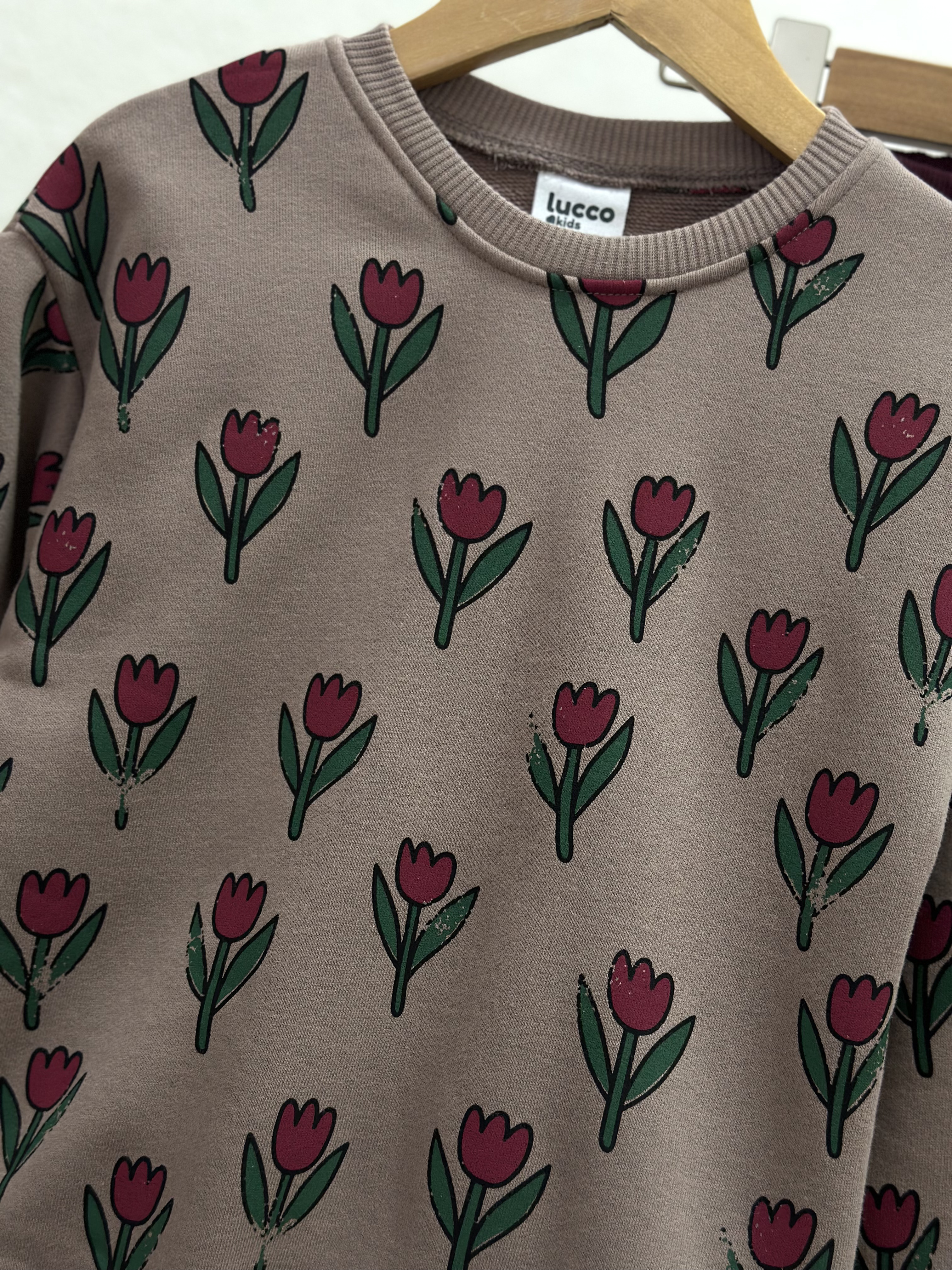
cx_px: 476
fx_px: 1760
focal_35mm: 48
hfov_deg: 30.3
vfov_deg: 39.7
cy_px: 635
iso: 160
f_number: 1.78
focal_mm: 6.86
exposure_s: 1/50
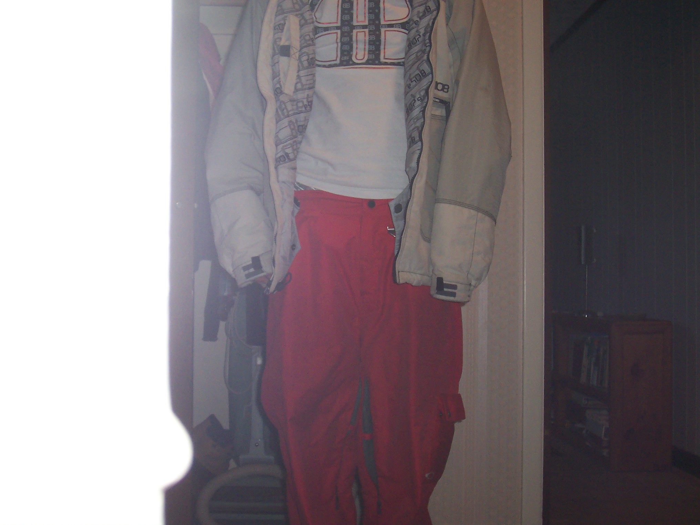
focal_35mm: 46
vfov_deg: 31.5
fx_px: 930
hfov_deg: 41.2
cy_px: 262
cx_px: 350
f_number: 3
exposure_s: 1/60
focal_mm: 7
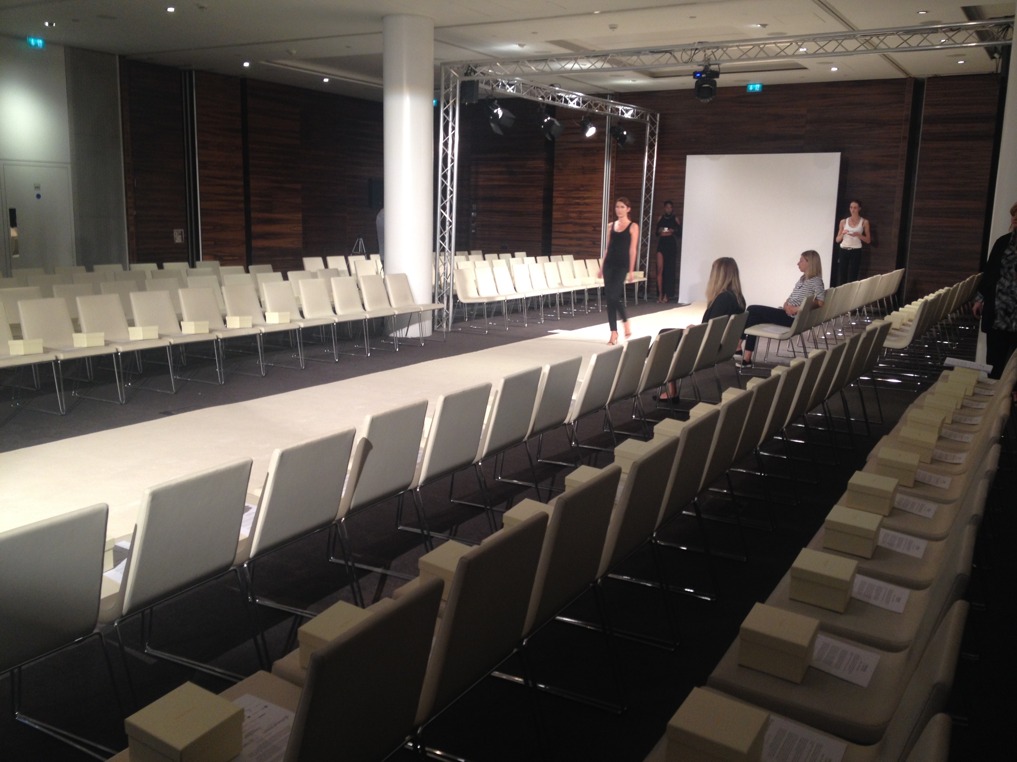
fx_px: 1028
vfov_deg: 40.7
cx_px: 508
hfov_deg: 52.6
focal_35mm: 35
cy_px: 381
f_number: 2.4
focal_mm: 4.28
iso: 80
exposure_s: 1/20
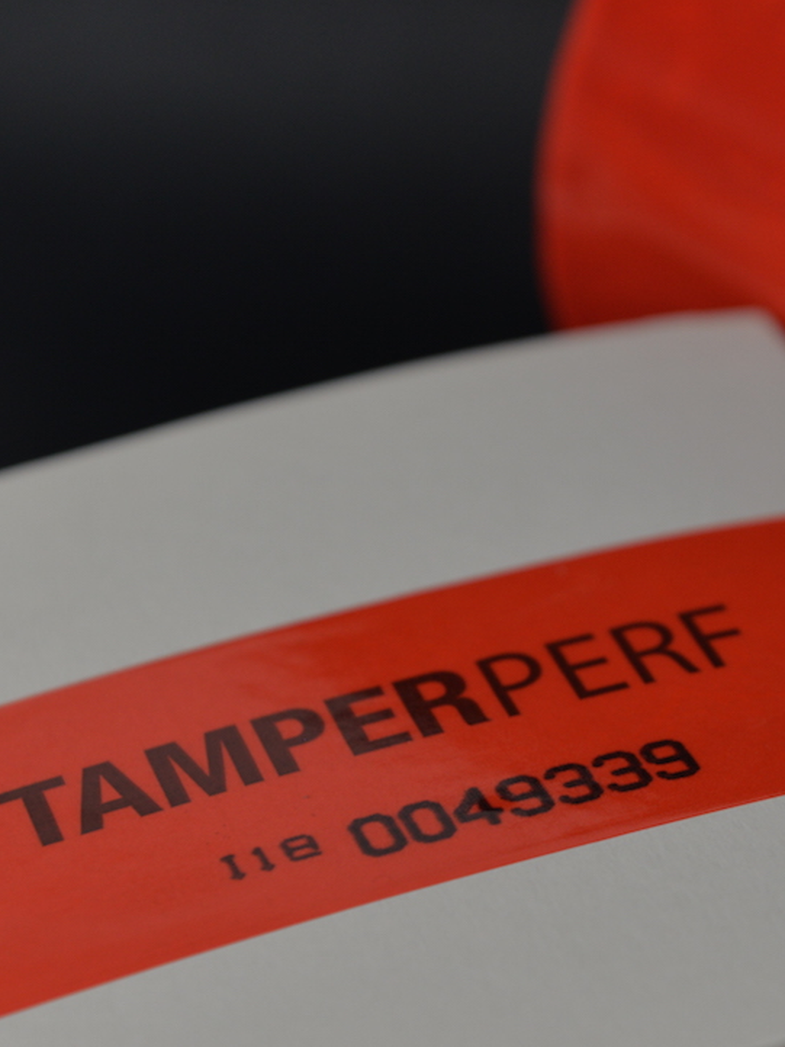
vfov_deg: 14.1
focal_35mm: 140
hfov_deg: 10.6
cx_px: 633
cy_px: 725
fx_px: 4232
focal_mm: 70
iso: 500
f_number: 4
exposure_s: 1/250
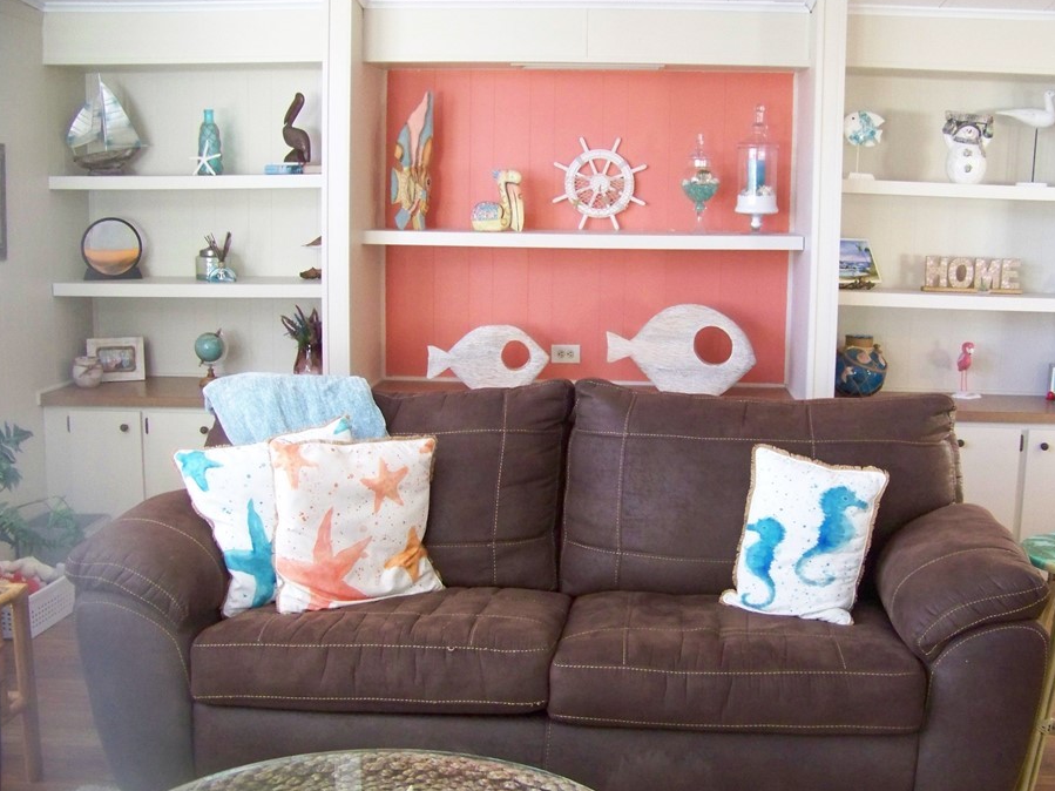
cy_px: 415
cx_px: 591
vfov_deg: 35.1
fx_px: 1249
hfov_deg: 45.7
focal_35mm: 41
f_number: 2.8
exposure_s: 1/30
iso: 400
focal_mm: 5.85
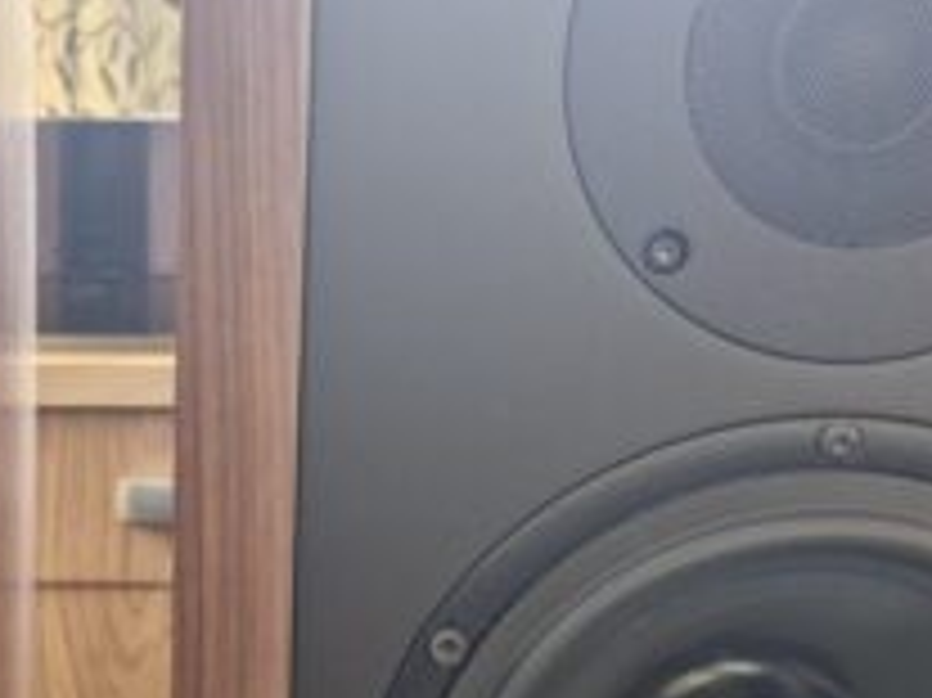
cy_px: 536
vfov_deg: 25.3
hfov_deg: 32.0
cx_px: 77
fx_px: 1534
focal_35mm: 57
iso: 500
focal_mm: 5.54
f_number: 1.8
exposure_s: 1/33
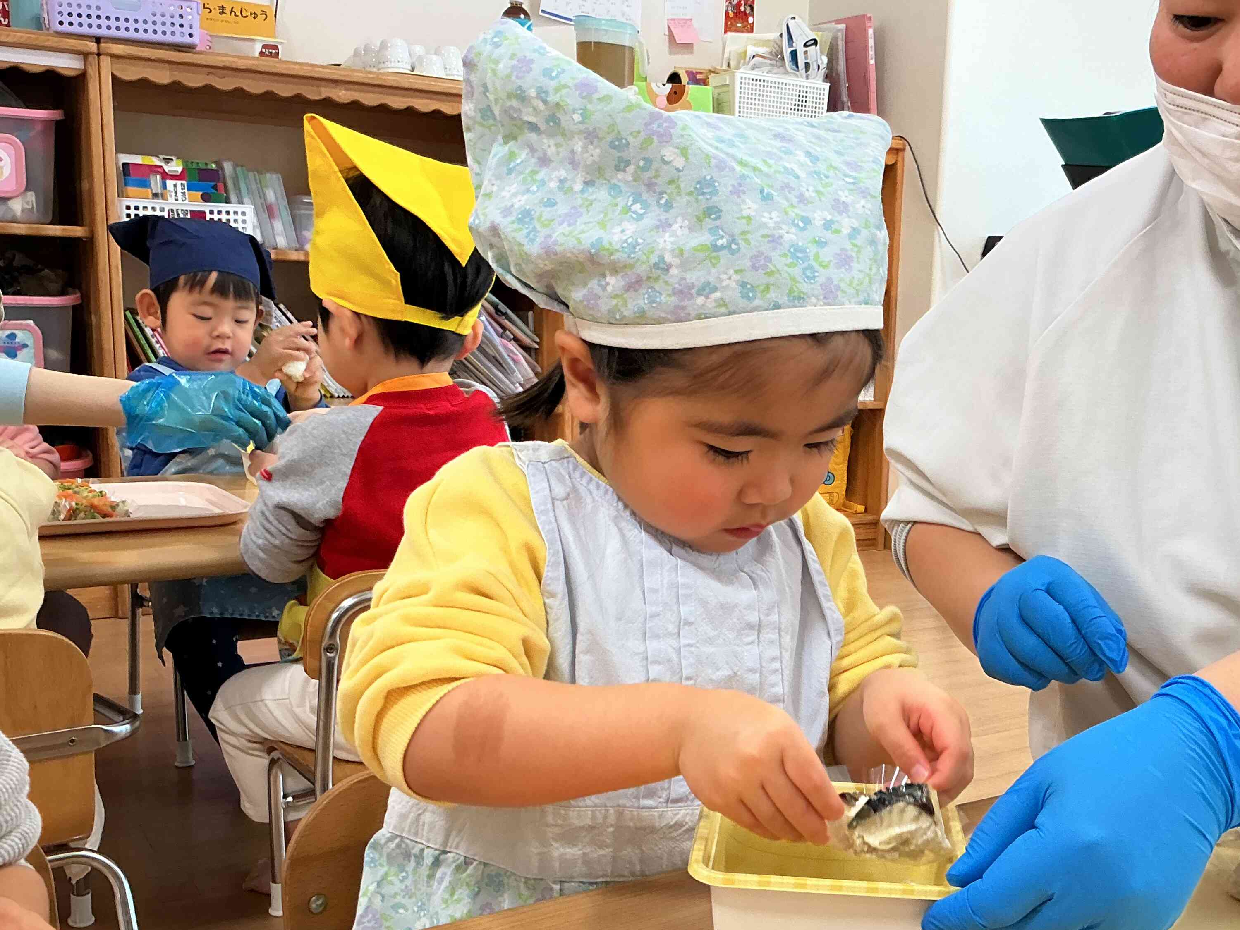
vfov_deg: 36.6
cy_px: 592
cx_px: 794
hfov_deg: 47.3
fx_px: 1397
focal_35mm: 39
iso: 40
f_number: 1.8
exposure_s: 1/60
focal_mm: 3
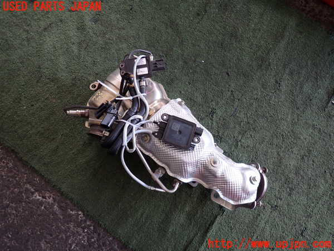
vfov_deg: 54.9
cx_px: 167
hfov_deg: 69.4
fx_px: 241
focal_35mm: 25
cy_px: 126
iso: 200
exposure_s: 1/50
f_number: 2
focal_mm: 4.5
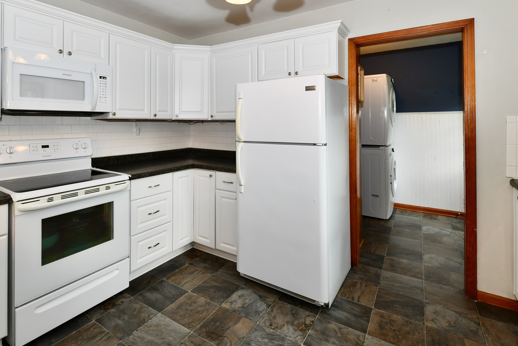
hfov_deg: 89.4
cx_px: 222
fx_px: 259
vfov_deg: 66.3
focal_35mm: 18
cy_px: 129
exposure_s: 1/60
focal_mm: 14
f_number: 6.3
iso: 640
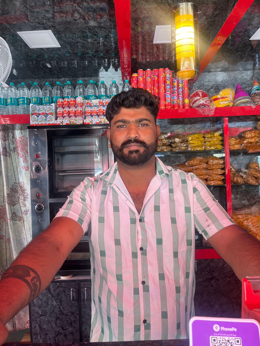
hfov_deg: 53.1
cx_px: 130
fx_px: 260
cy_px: 173
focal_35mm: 26
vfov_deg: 67.3
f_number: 1.6
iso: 125
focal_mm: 5.1
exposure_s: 1/100
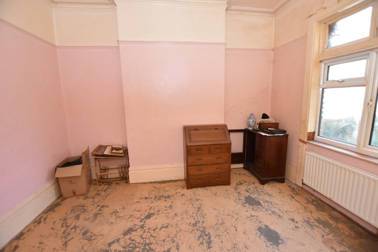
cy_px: 126
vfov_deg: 77.3
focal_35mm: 15
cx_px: 189
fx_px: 158
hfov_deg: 100.4
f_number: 4
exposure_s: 1/125
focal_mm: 10
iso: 800
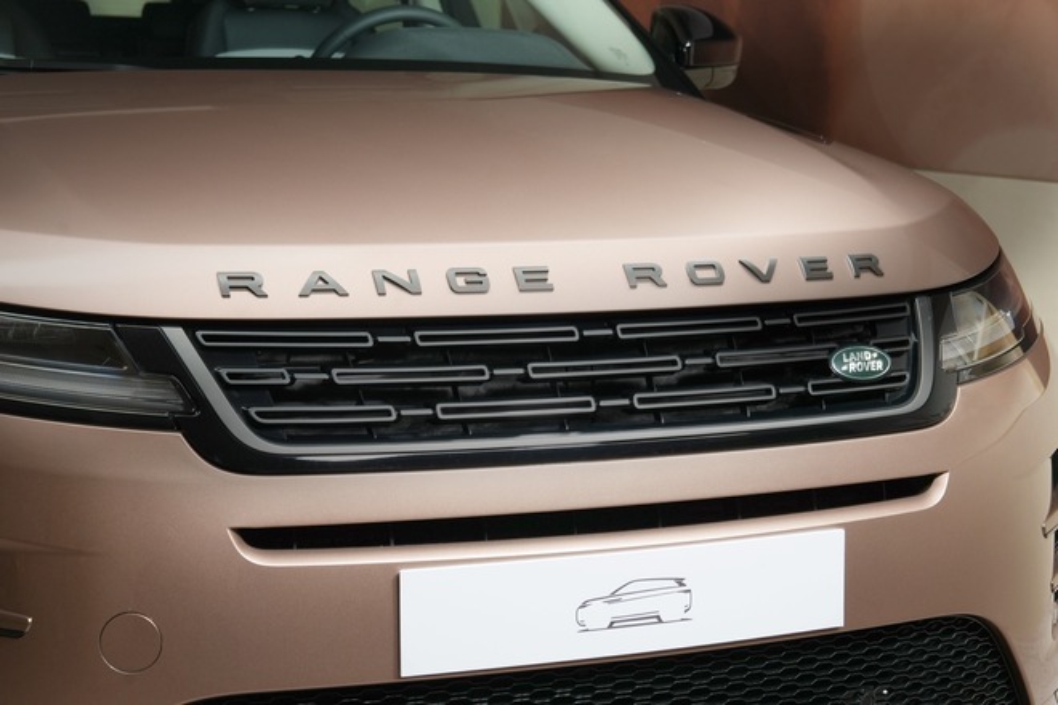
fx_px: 2057
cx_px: 529
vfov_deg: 19.5
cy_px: 352
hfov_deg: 28.8
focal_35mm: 70
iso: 200
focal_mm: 70
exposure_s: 8
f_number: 8
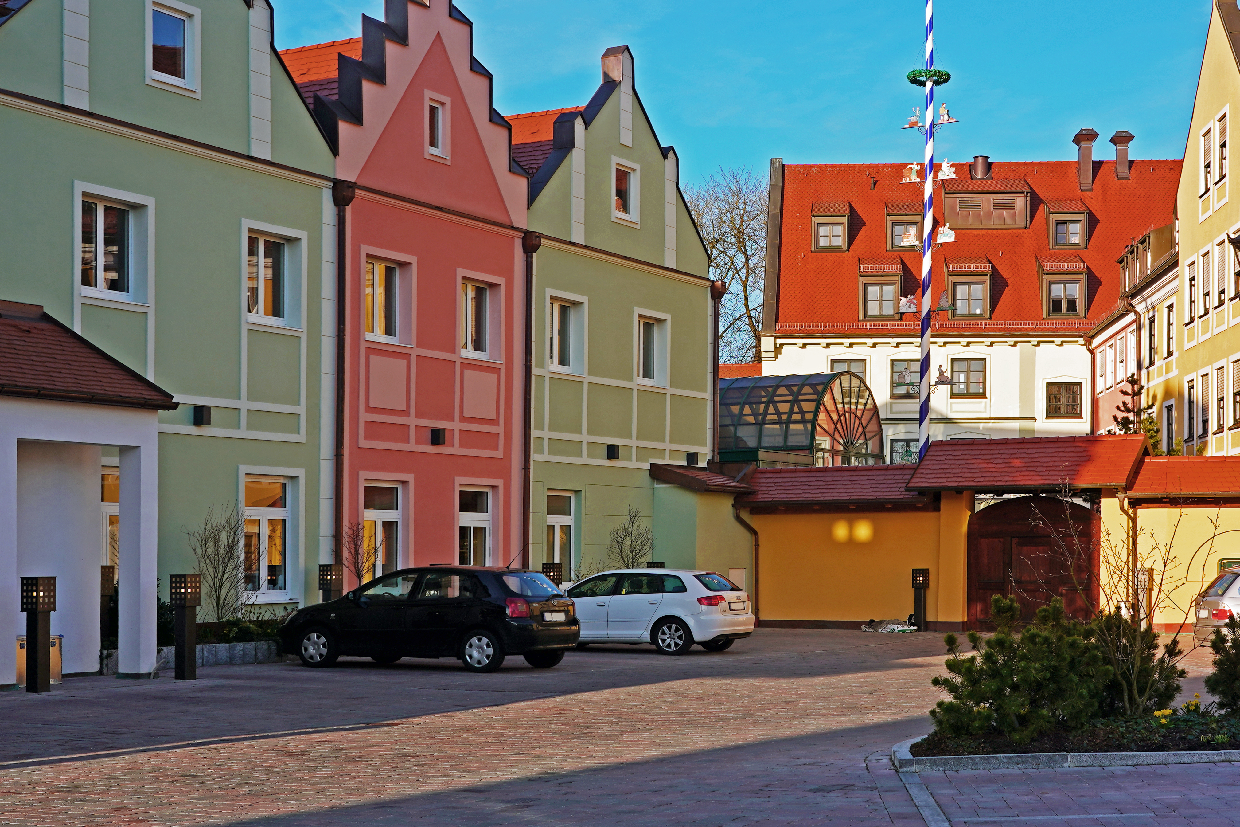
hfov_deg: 37.9
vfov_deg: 25.9
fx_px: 1791
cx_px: 794
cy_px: 289
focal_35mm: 52
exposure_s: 1/160
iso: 100
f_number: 10
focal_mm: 35
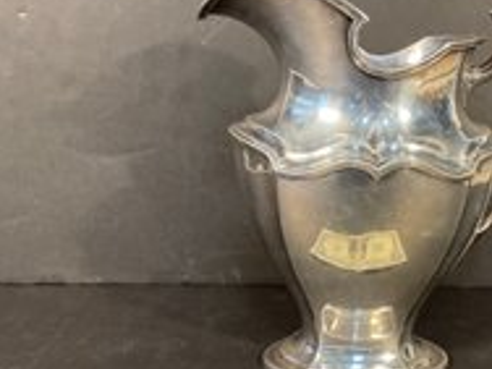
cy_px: 255
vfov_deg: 27.3
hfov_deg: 35.5
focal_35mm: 53
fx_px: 753
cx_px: 357
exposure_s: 1/60
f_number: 1.8
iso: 100
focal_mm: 3
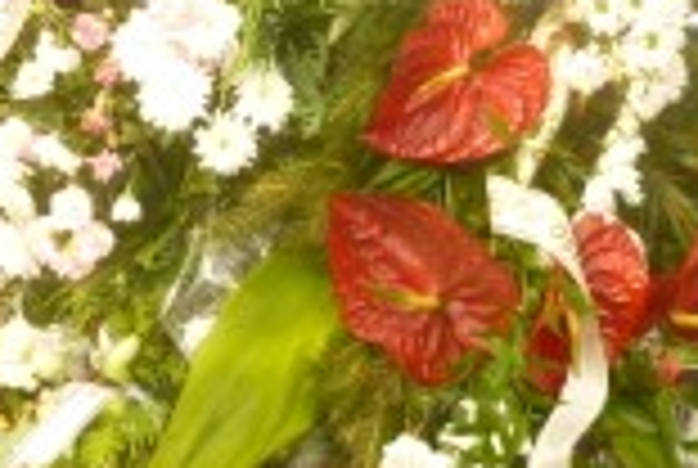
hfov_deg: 17.0
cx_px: 248
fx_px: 2331
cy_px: -58
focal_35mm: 120
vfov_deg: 11.3
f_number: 3.3
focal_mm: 5
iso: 200
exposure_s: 1/320
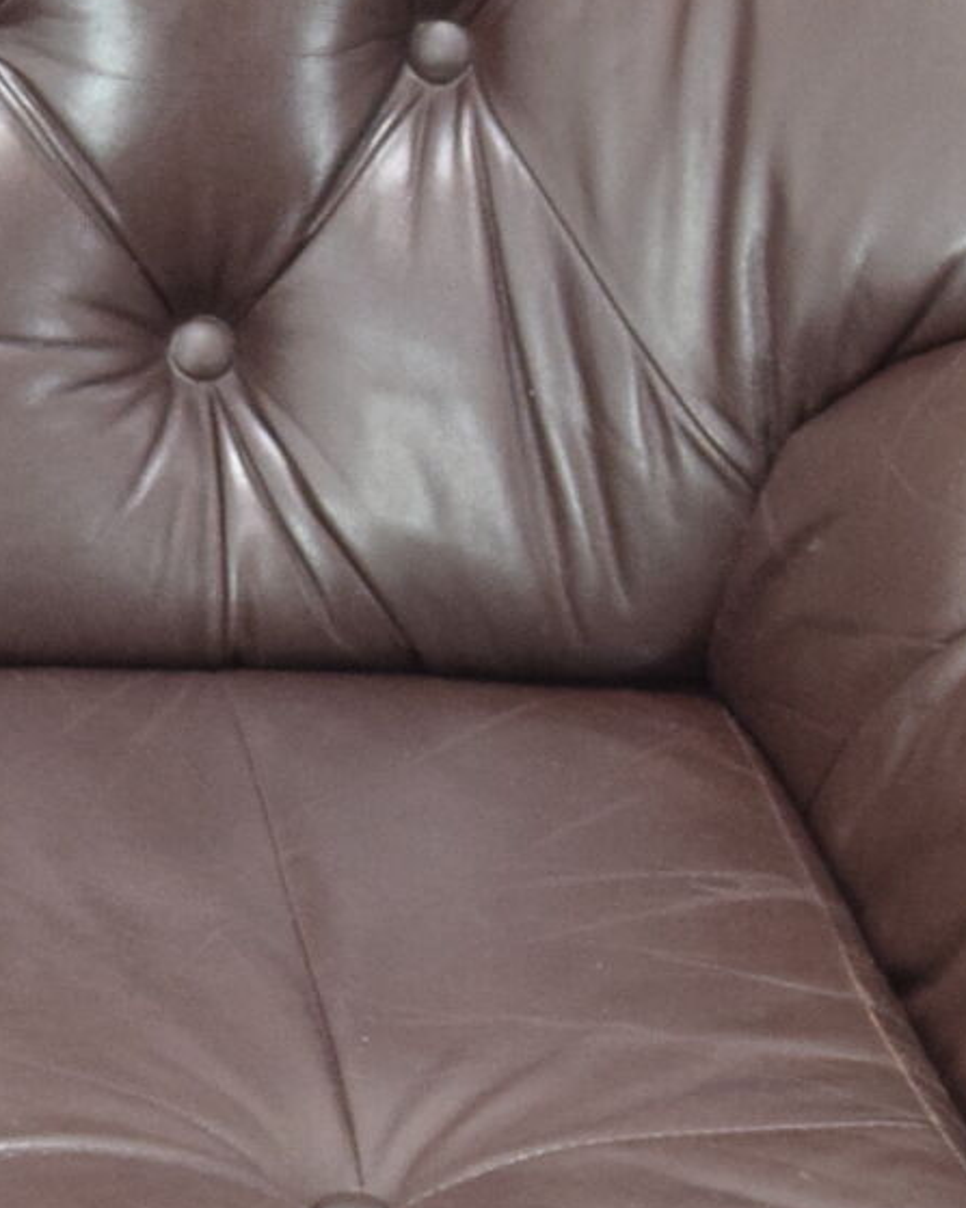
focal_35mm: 196
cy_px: 491
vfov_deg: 9.9
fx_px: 7006
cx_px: -752
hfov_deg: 7.7
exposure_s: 1/80
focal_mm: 26
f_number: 4.5
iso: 1600
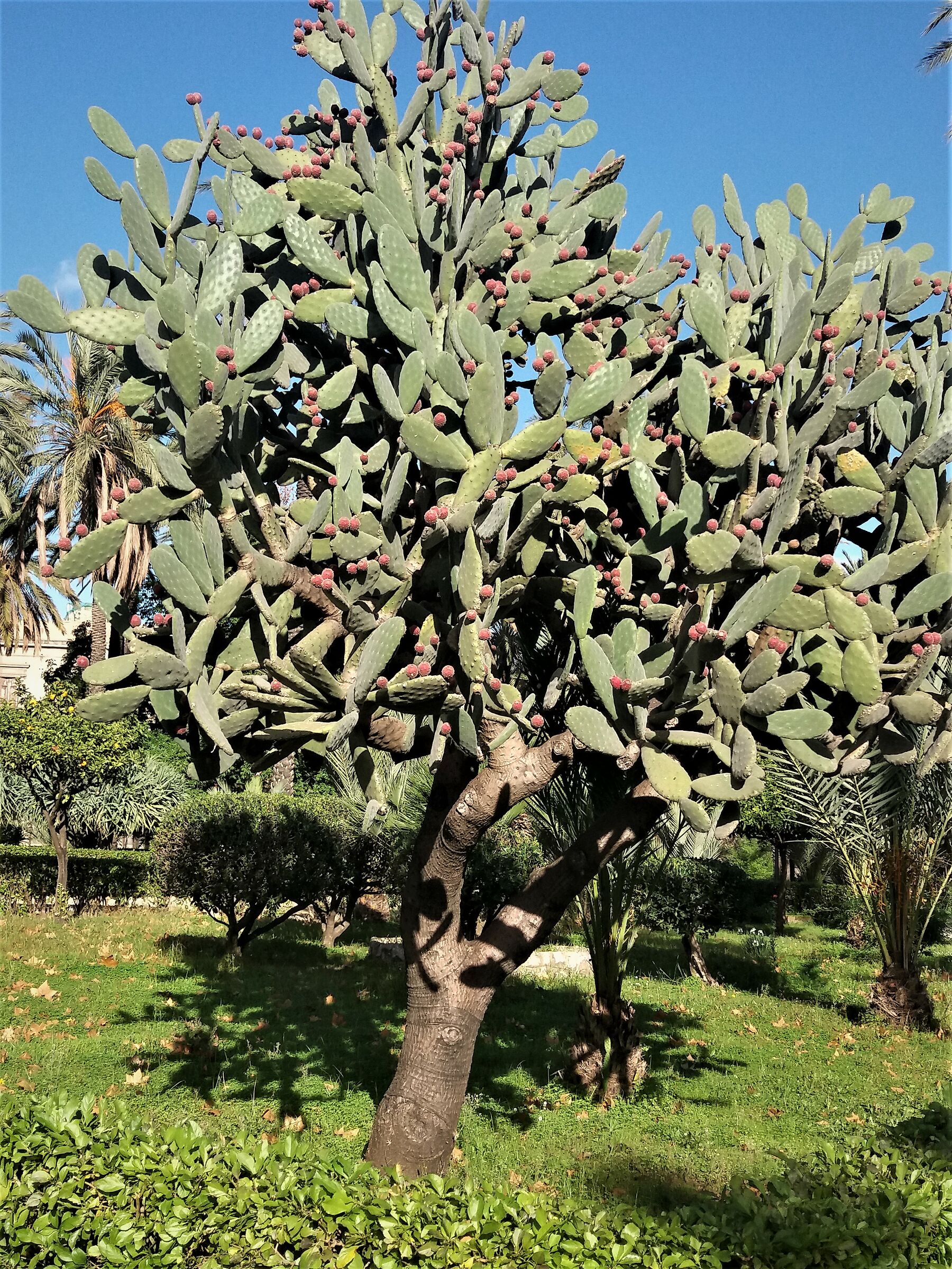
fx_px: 1027
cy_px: 634
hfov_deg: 49.7
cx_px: 476
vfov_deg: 63.4
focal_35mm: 28
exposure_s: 1/1089
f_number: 1.9
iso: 64
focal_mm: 3.7
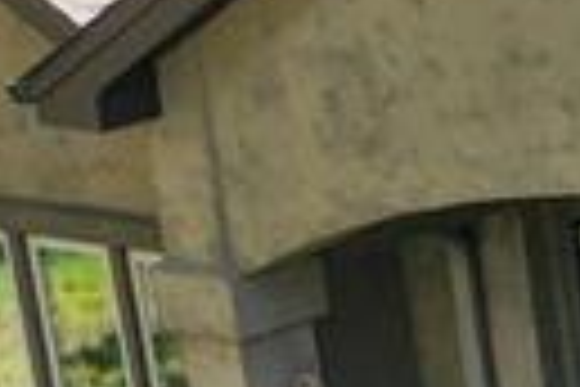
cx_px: 1929
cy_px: 459
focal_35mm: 222
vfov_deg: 6.2
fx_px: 3576
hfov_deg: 7.7
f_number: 5
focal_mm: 10.26
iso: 100
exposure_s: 1/200
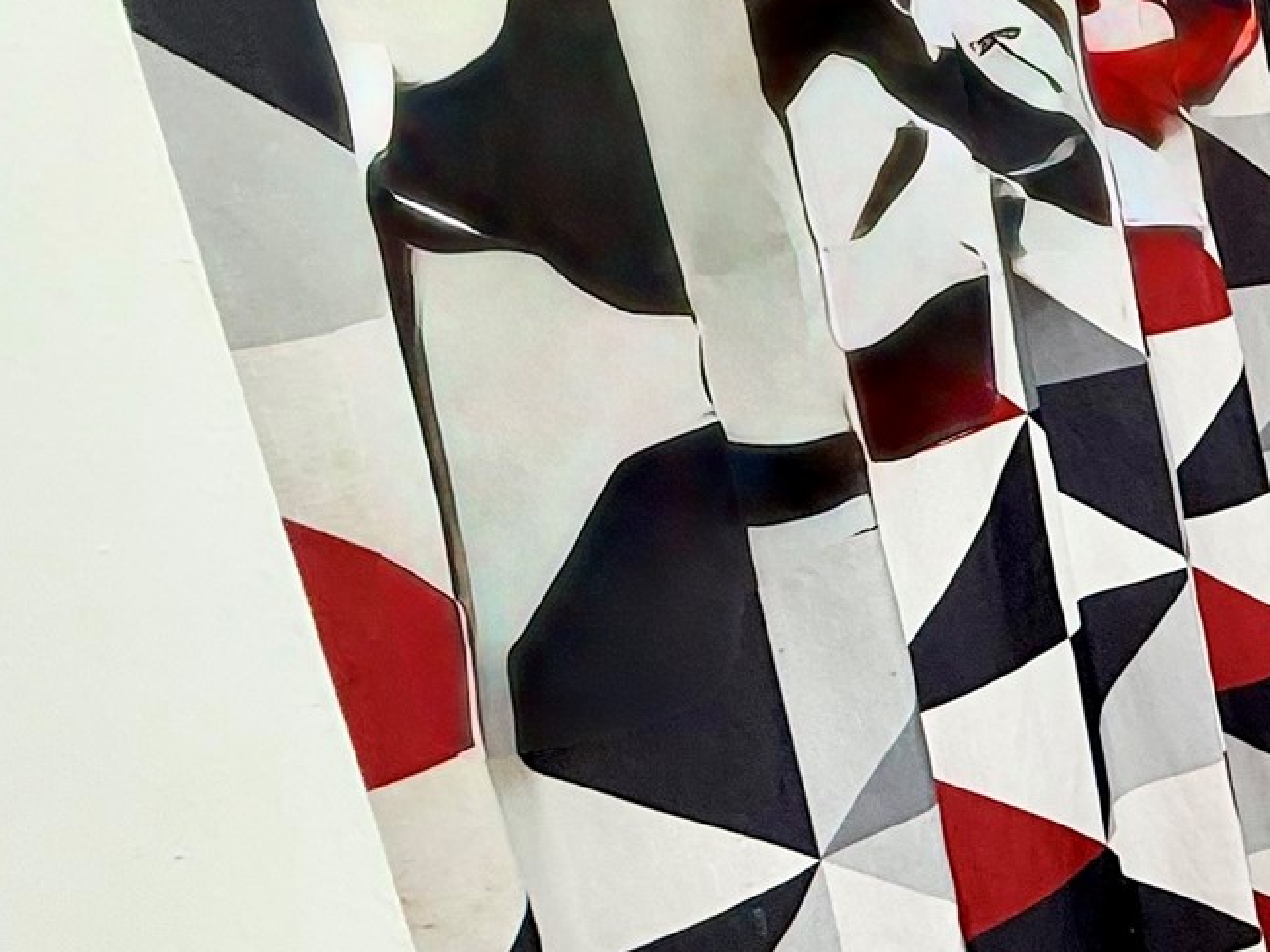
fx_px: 1614
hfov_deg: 27.6
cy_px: 360
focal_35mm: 44
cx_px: 1944
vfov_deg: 32.7
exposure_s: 1/120
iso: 125
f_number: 2.2
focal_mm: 2.22
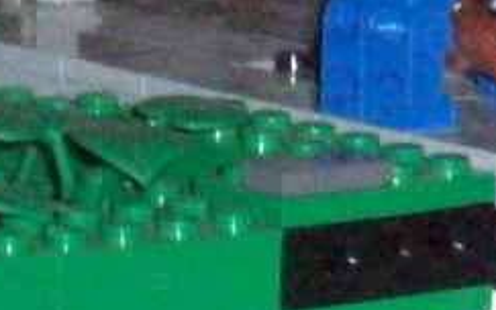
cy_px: -494
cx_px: 1212
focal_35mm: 619
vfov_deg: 2.1
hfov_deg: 3.4
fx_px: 8369
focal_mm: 18.6
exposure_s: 1/257
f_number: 5.2
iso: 800
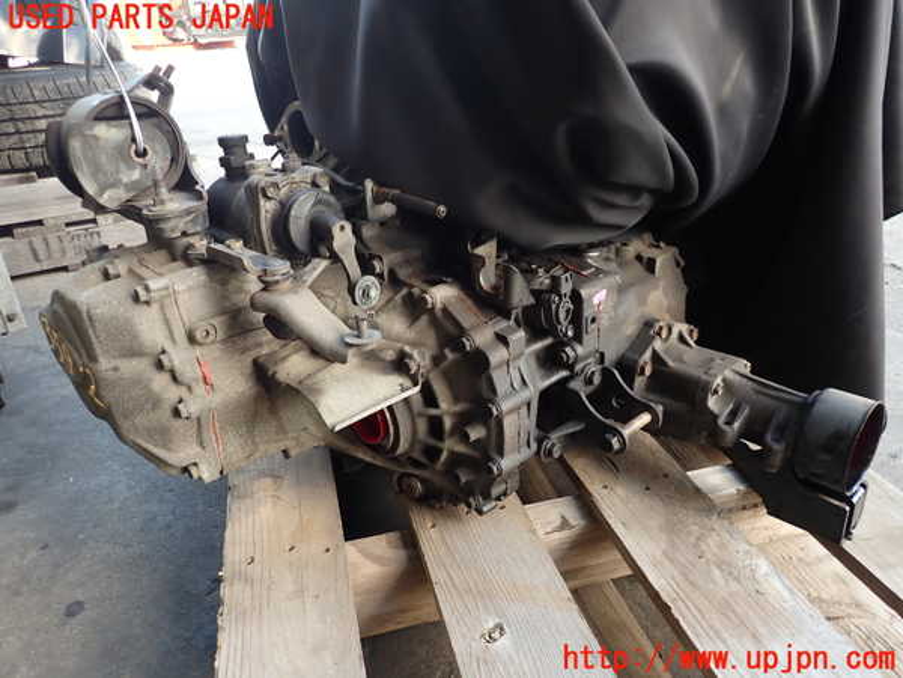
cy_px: 339
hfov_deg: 69.4
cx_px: 452
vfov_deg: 54.9
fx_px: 652
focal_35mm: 25
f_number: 2
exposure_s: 1/100
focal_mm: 4.5
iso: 100
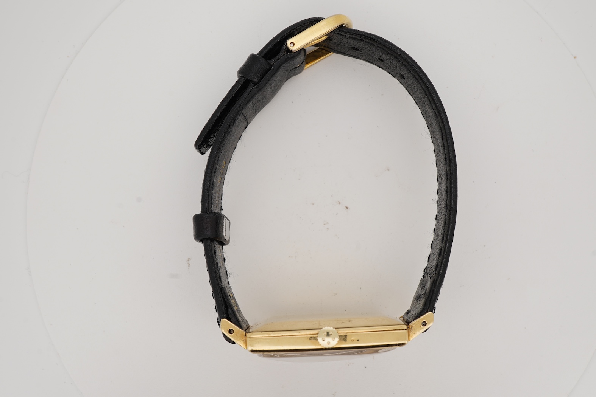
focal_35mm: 45
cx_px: 298
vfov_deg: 29.9
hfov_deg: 43.6
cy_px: 198
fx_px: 745
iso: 160
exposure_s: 1/160
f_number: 22
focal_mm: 30
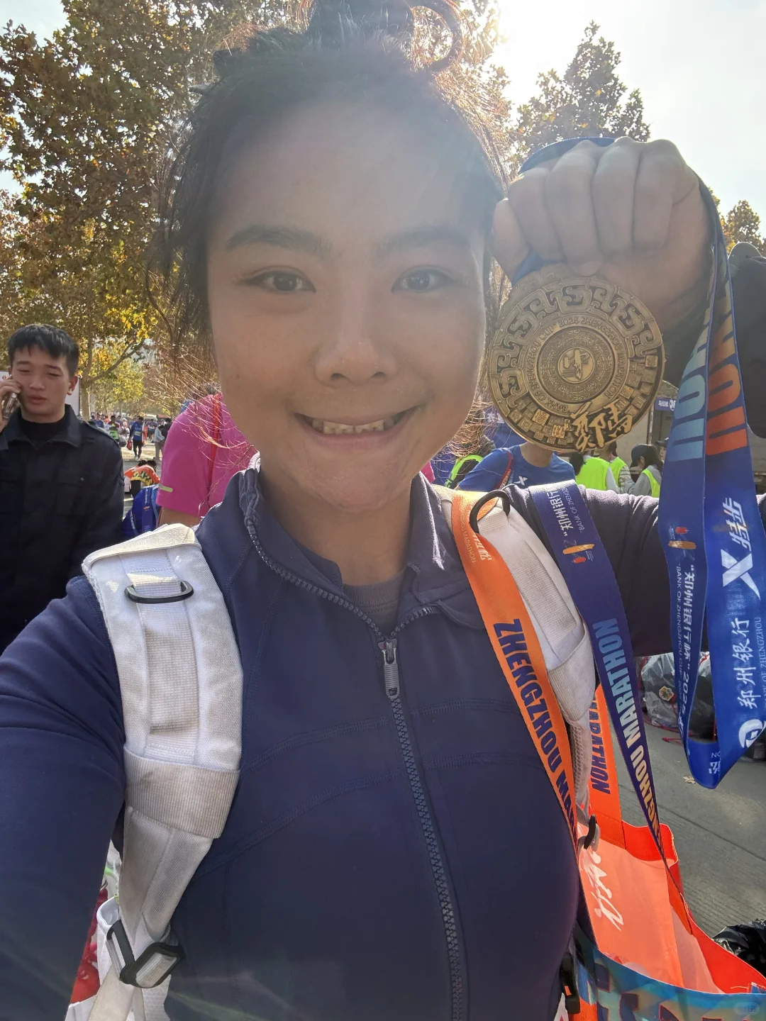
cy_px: 510
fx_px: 679
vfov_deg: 73.9
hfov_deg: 58.9
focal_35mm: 23
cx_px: 383
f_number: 1.9
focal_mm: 2.69
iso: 25
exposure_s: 1/318
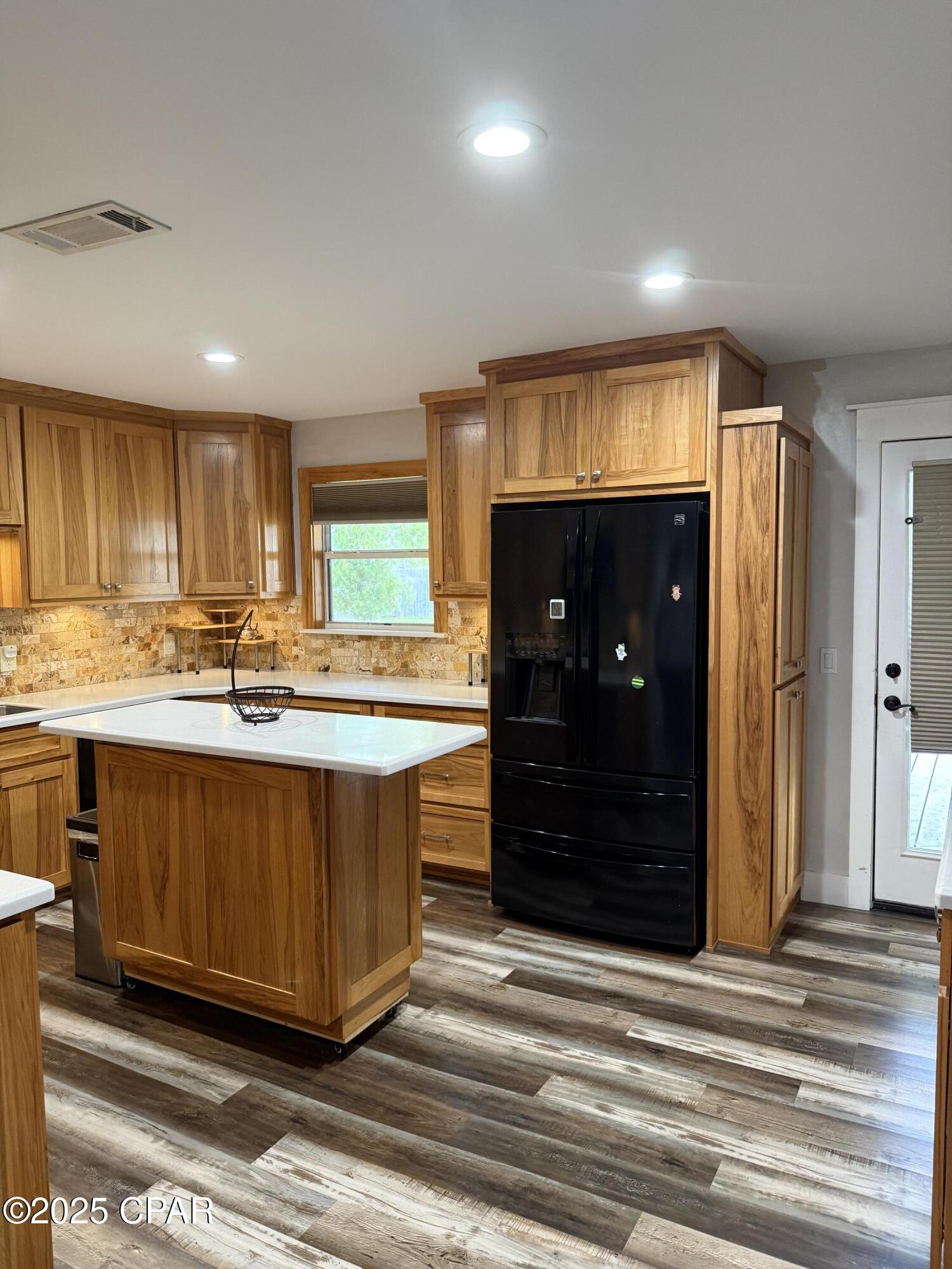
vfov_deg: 71.6
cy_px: 634
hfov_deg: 56.8
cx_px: 476
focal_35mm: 24
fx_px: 880
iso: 320
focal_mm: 6.76
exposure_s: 1/60
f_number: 1.78
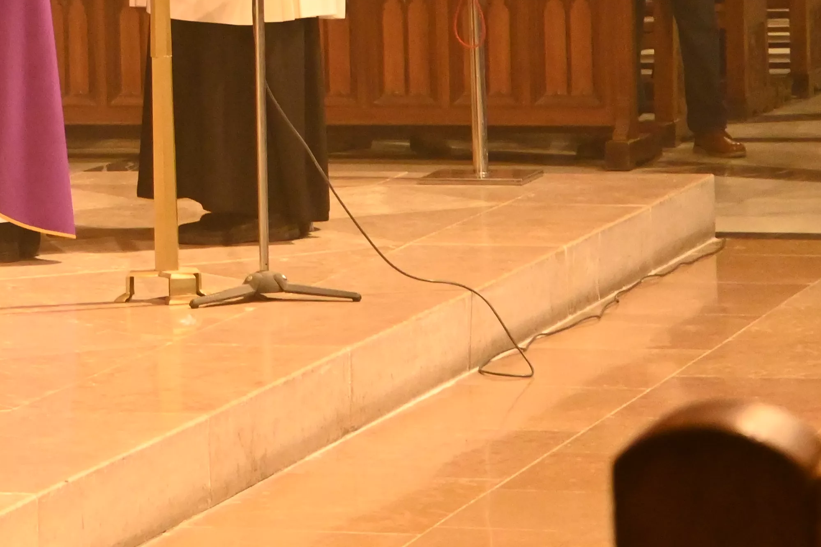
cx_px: -210
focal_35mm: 209
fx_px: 4766
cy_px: -209
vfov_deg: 6.5
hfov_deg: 9.7
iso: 3200
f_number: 6.3
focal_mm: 50
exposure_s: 1/30
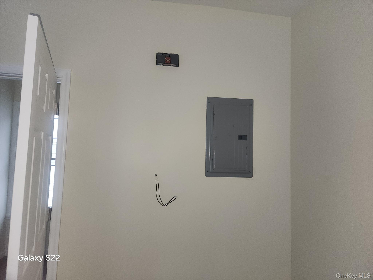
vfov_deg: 58.9
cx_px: 186
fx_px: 248
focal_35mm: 23
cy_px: 140
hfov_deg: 73.9
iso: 100
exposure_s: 1/50
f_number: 1.8
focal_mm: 5.4
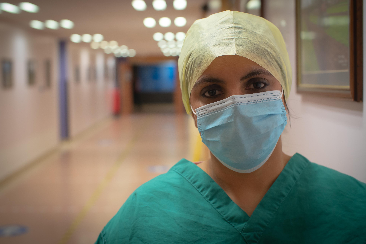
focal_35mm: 52
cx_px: 183
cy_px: 122
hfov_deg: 38.2
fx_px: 529
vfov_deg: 26.0
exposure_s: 1/160
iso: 800
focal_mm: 35.3
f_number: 4
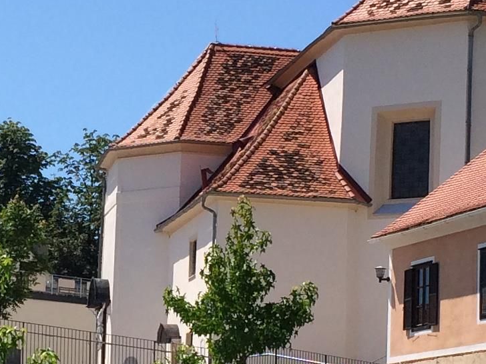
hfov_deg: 15.1
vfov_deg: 11.3
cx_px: 81
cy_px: 319
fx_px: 1825
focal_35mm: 130
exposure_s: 1/2283
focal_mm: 4.15
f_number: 2.2
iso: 32
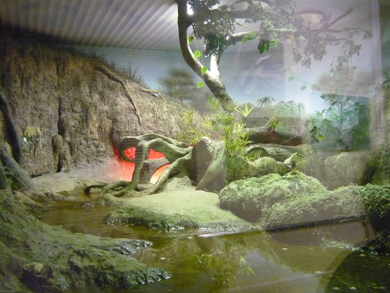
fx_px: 372
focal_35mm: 33
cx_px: 195
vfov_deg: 42.9
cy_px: 146
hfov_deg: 55.4
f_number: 2.8
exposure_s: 1/25
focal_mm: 5.5
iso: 800
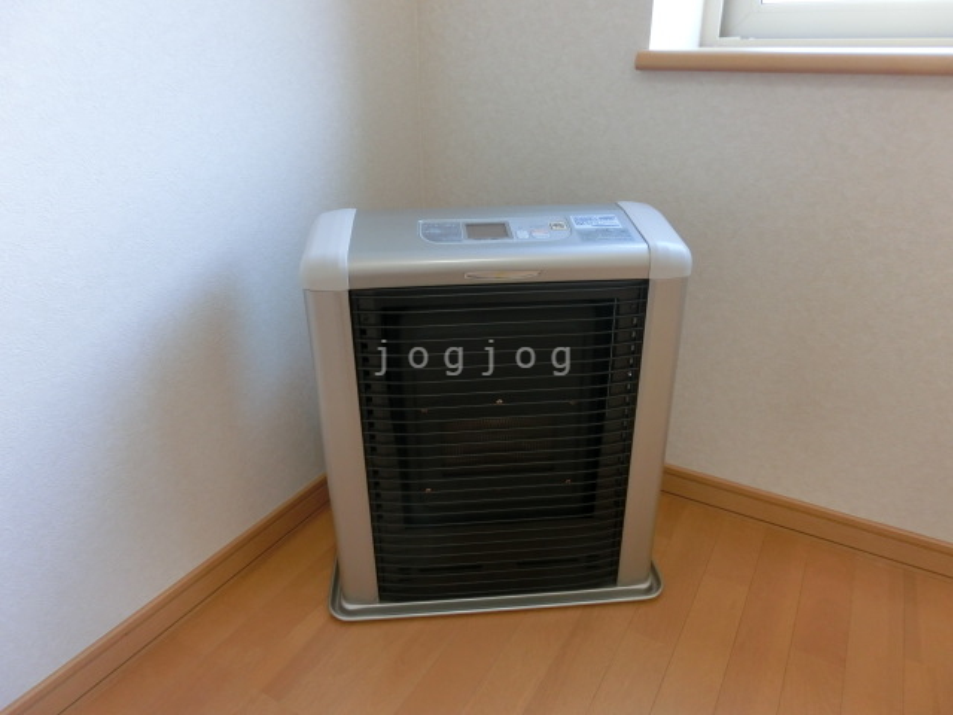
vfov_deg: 56.8
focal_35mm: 24
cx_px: 476
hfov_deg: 71.6
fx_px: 661
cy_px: 358
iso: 200
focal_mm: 4.24
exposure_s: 1/125
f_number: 3
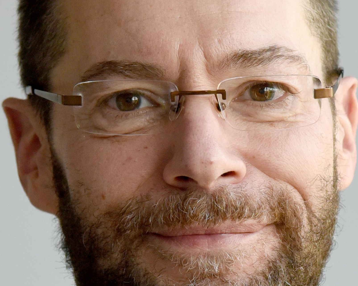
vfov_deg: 4.2
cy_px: 181
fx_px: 3909
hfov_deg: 5.2
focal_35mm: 369
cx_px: 148
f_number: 6.3
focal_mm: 105
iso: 2000
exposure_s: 1/640
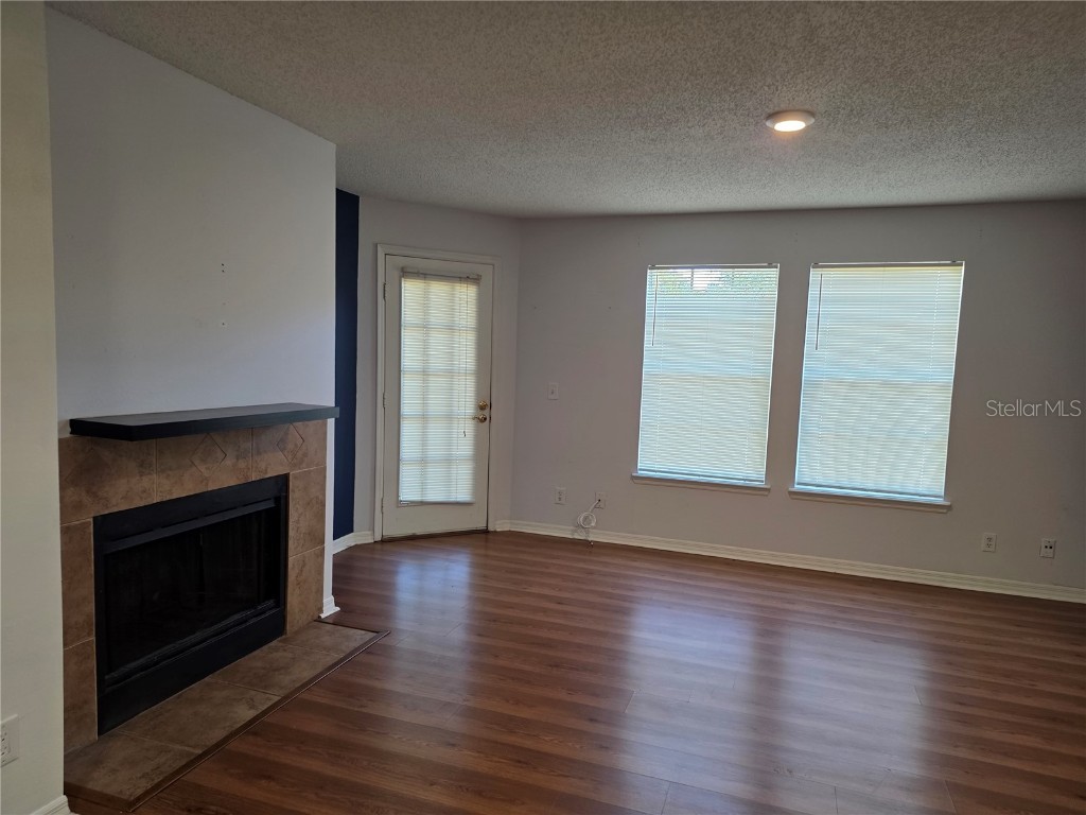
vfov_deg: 58.9
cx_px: 543
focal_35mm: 23
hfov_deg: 73.9
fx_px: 722
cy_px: 408
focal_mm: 6.25
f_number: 1.7
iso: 125
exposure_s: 1/120
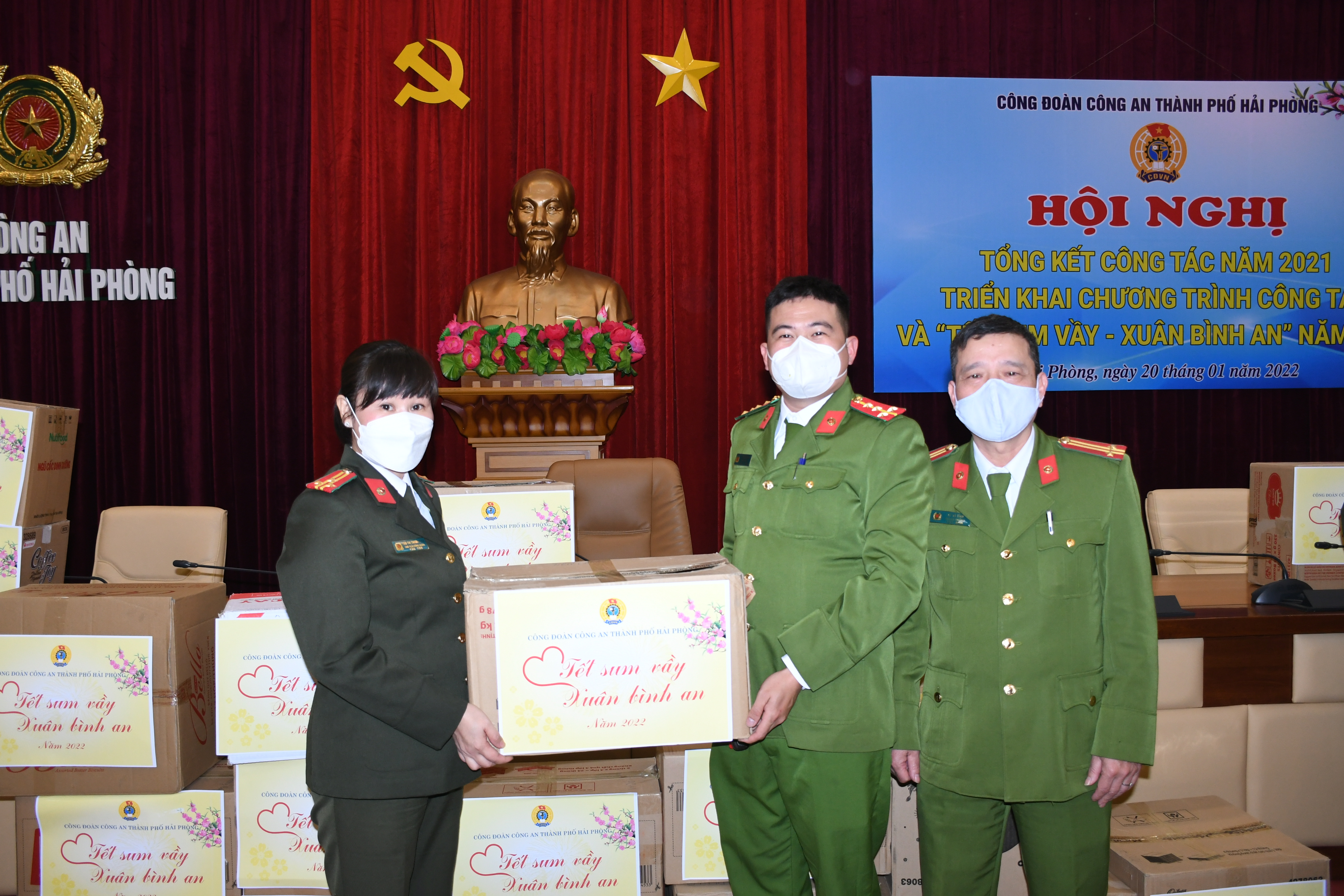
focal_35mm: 30
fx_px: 1120
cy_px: 448
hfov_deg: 61.9
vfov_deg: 43.6
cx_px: 672
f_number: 3.5
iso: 800
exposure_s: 1/200
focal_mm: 20
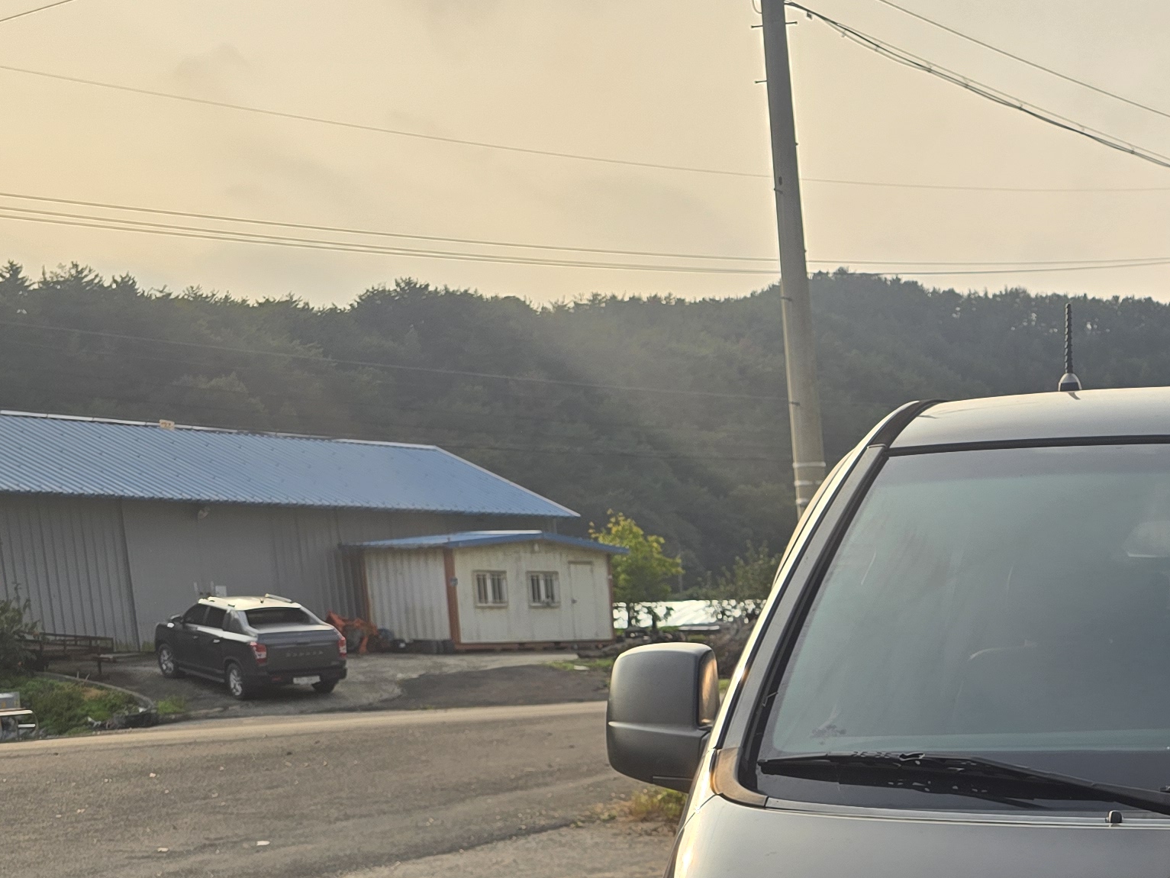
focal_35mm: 60
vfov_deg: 22.6
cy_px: 1035
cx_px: 1264
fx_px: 2028
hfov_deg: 29.3
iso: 12
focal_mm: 6.3
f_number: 1.7
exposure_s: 1/1173
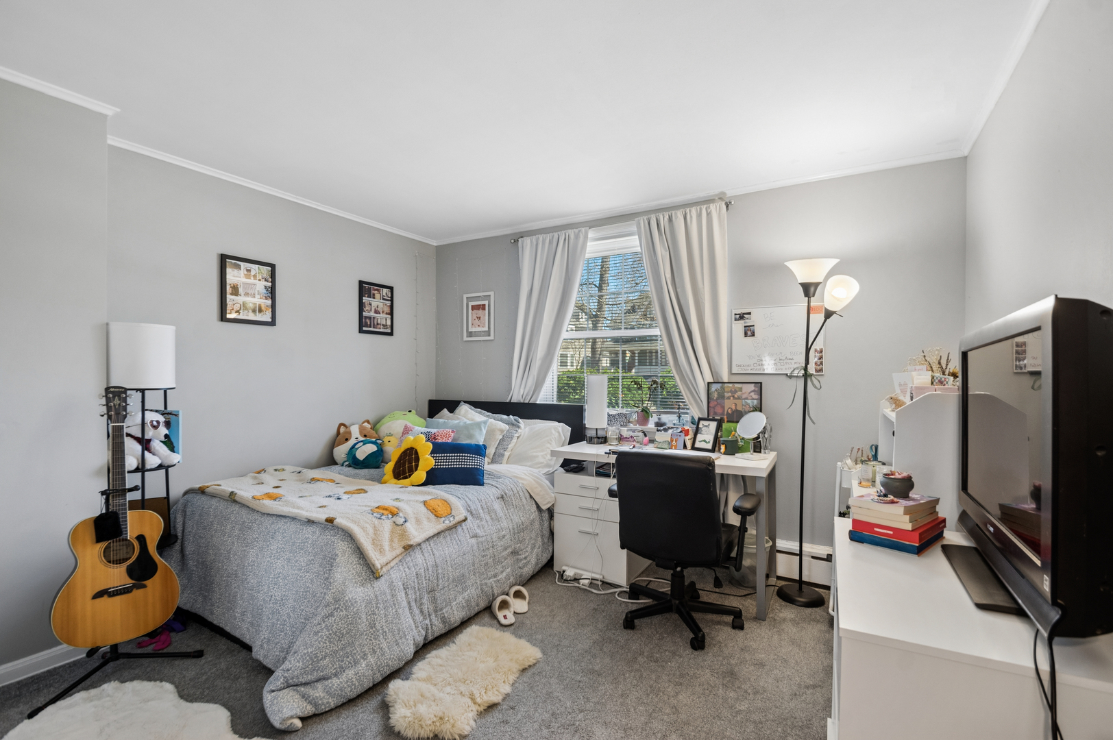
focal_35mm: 15
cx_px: 556
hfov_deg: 100.4
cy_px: 370
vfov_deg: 77.2
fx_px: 463
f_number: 8
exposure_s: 1/13
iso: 400
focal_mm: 10
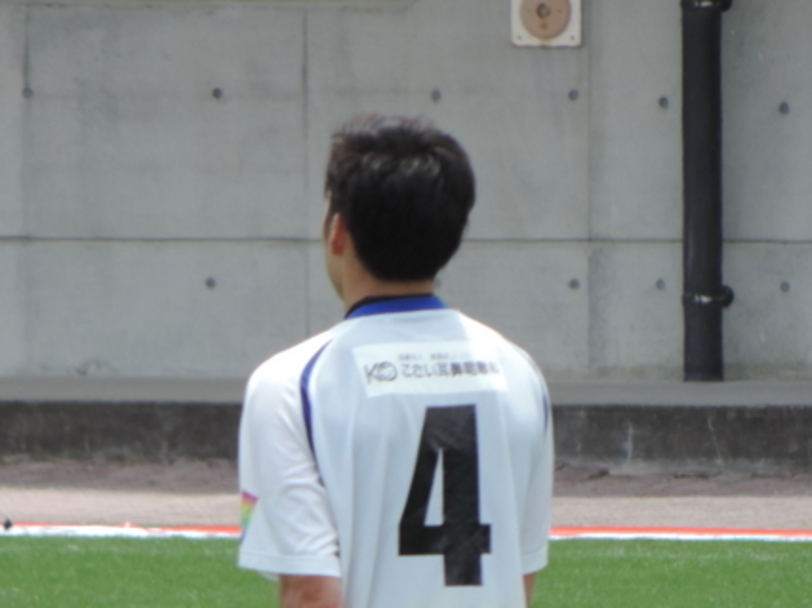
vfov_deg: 1.1
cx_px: 166
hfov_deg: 1.4
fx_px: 33056
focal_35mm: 1410
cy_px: 433
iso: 125
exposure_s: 1/400
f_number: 5.1
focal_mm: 133.7
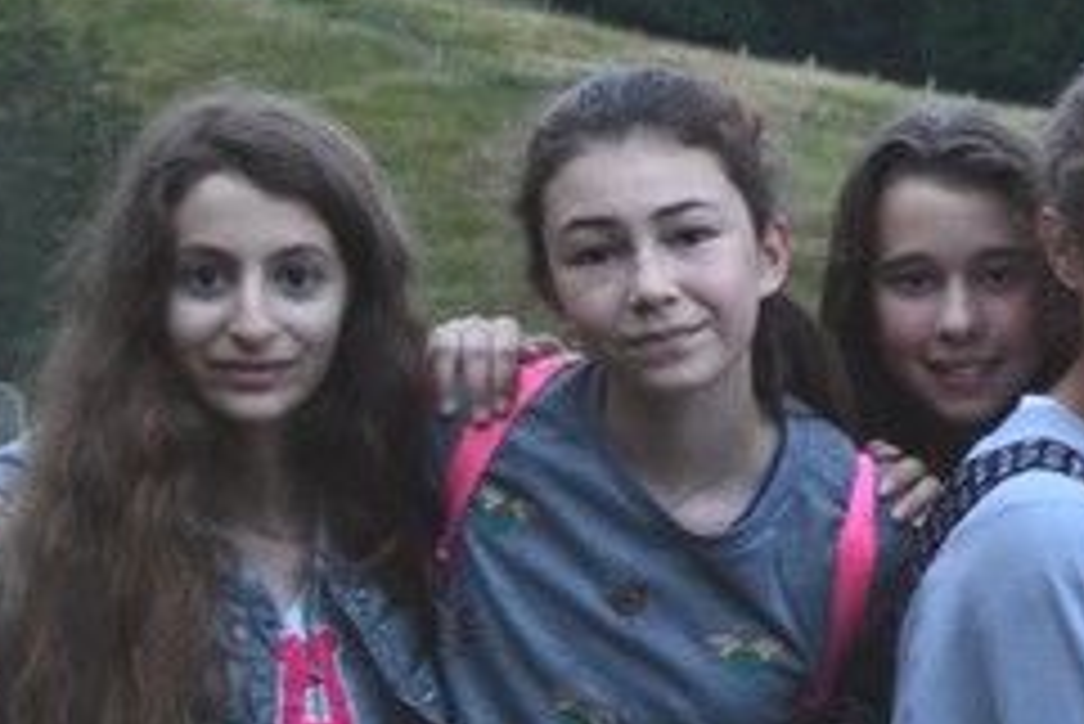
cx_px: 2015
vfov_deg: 9.0
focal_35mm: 153
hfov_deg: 12.2
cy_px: 614
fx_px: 4610
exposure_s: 1/13
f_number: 4
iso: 800
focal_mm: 24
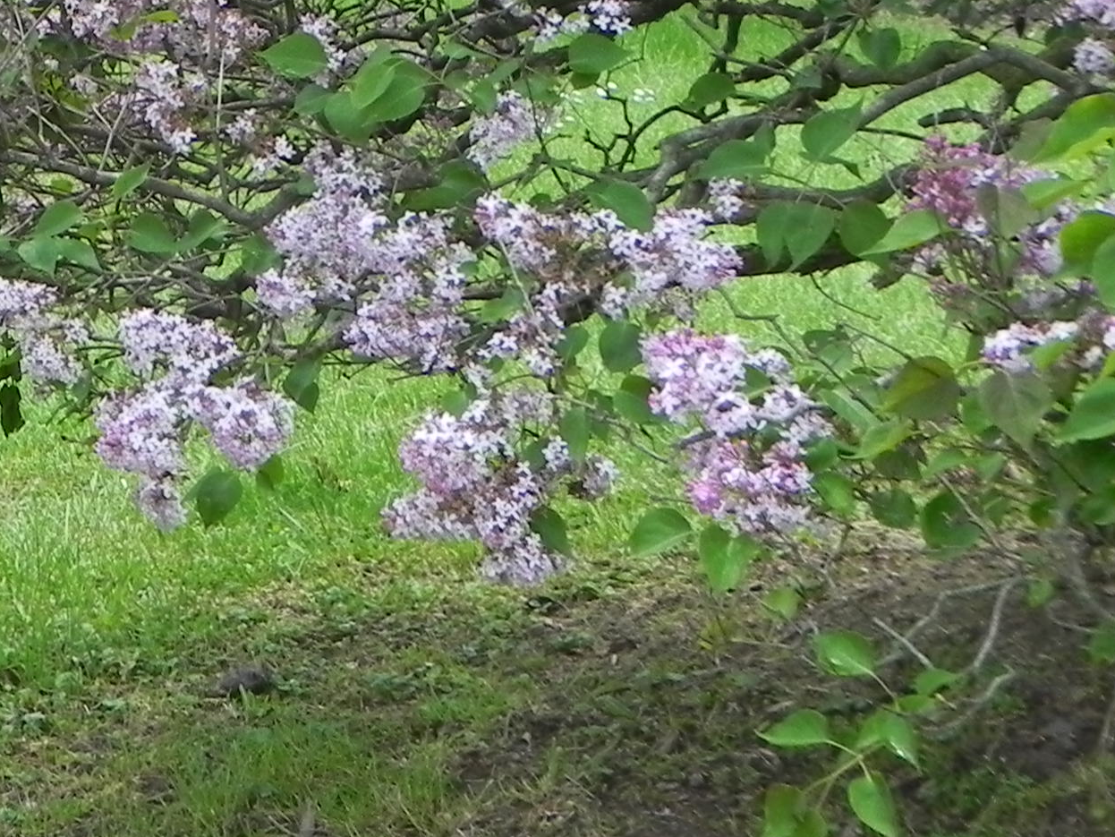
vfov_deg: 12.0
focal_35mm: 120
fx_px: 3866
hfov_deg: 15.4
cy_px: -249
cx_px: -462
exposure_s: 1/175
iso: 160
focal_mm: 7.3
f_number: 5
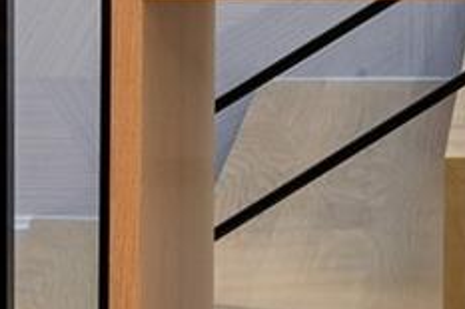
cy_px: -696
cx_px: 946
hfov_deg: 6.8
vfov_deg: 4.4
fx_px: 3808
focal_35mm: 295
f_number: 22
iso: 160
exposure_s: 10
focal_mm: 43
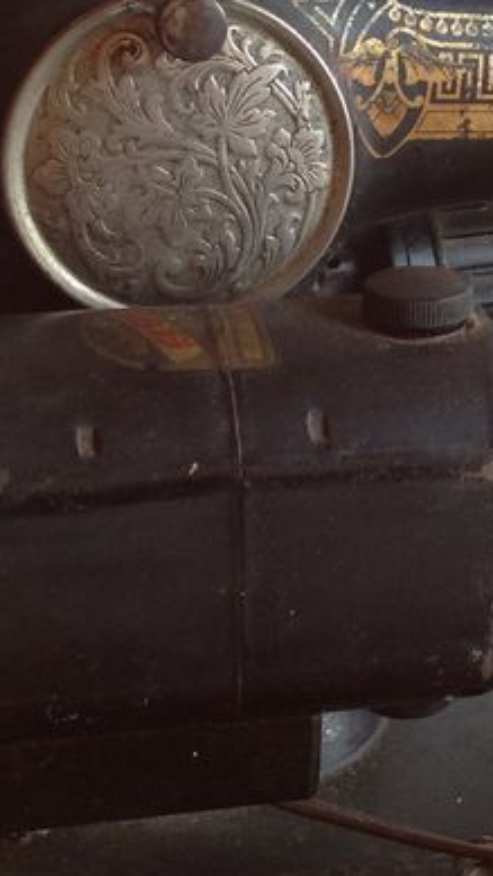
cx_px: 509
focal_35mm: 98
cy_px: 368
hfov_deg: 12.2
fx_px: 2276
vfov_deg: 21.8
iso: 50
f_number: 2.4
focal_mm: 4.28
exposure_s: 1/17
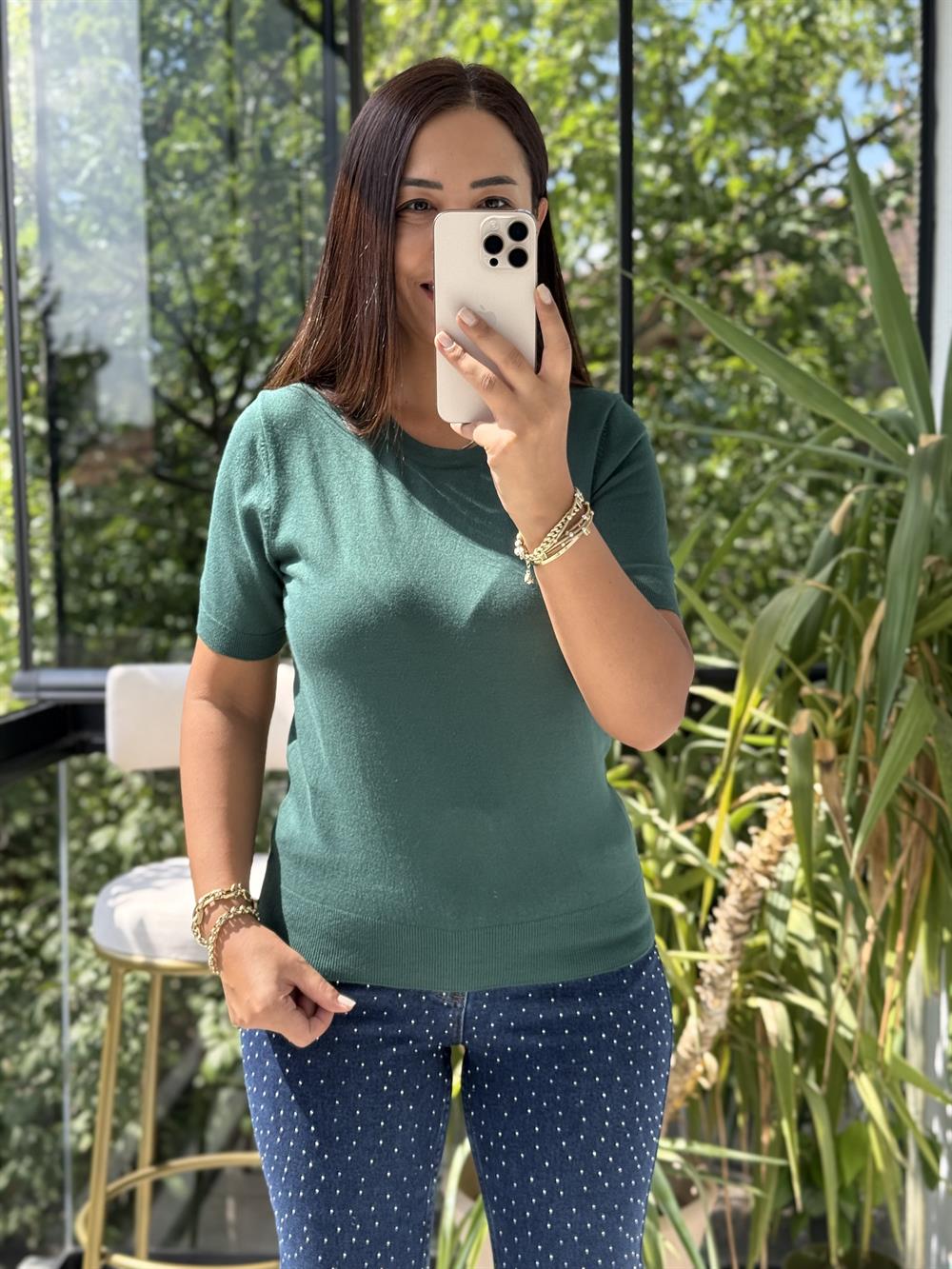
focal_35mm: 48
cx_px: 476
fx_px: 1760
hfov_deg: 30.3
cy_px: 634
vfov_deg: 39.7
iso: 80
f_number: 1.78
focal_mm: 6.76
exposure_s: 1/687
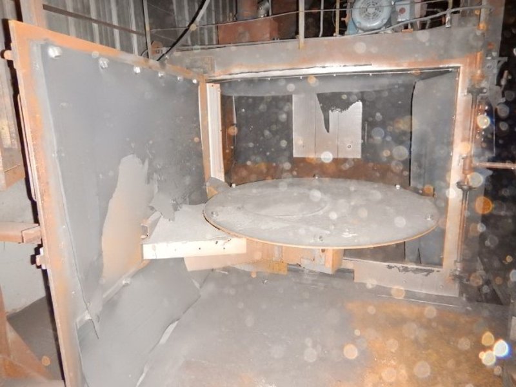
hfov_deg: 71.6
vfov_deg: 56.8
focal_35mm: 24
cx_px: 258
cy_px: 194
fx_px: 358
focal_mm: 4.3
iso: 1600
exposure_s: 1/30
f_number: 2.8
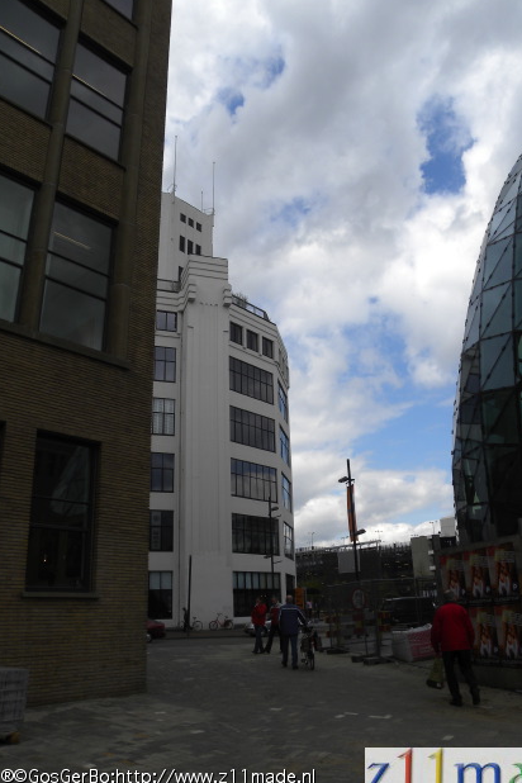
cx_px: 291
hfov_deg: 46.3
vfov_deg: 65.5
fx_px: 609
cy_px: 388
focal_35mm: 28
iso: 64
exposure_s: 1/390
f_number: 5.6
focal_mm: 4.6
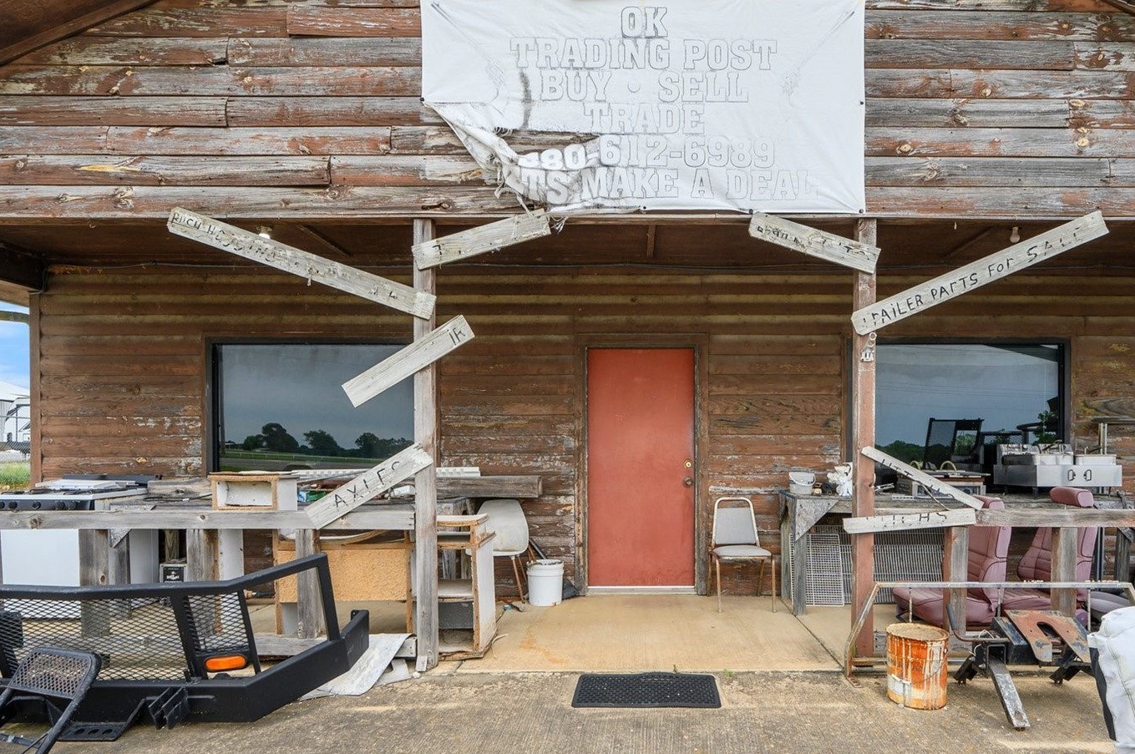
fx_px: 661
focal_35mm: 21
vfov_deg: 58.9
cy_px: 450
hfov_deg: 80.8
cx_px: 646
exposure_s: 1/80
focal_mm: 14
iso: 250
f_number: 9
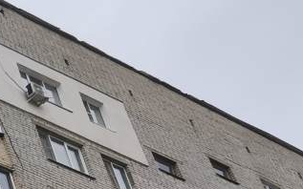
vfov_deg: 10.1
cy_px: 354
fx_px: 1007
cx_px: -415
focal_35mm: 122
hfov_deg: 13.1
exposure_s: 1/1091
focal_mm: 5.35
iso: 80
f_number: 1.7
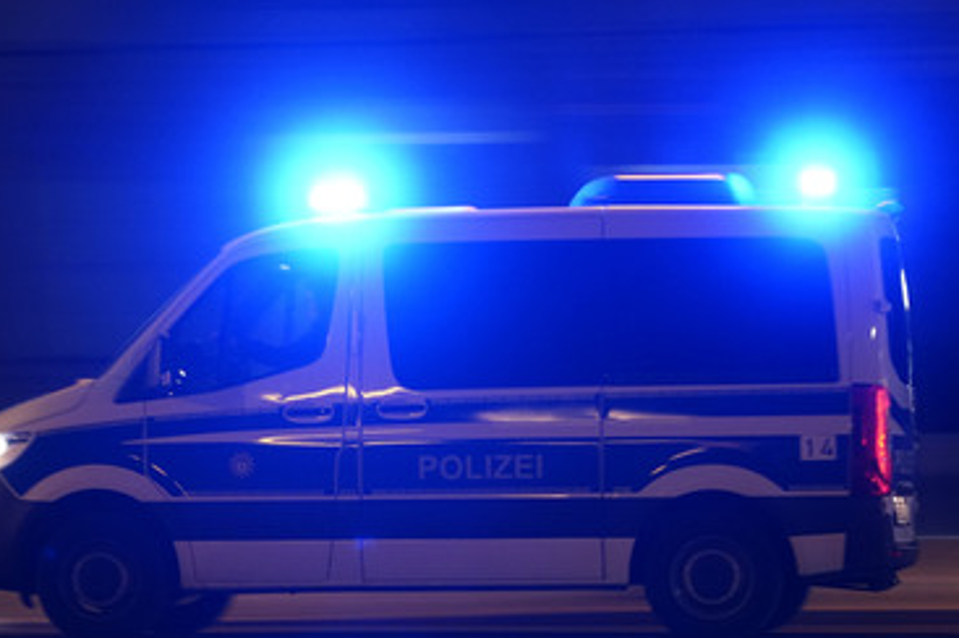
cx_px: 451
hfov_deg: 17.4
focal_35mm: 118
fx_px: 3141
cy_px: 348
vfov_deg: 11.6
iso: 3200
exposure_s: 1/15
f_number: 4.5
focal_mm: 96
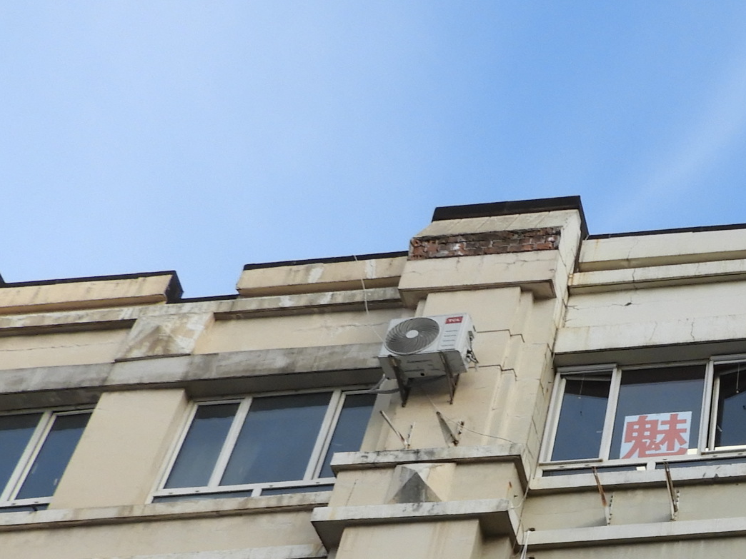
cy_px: 553
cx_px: 834
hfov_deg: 24.2
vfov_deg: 19.1
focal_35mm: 75
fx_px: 1616
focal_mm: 4.3
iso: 100
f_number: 3.3
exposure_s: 1/500
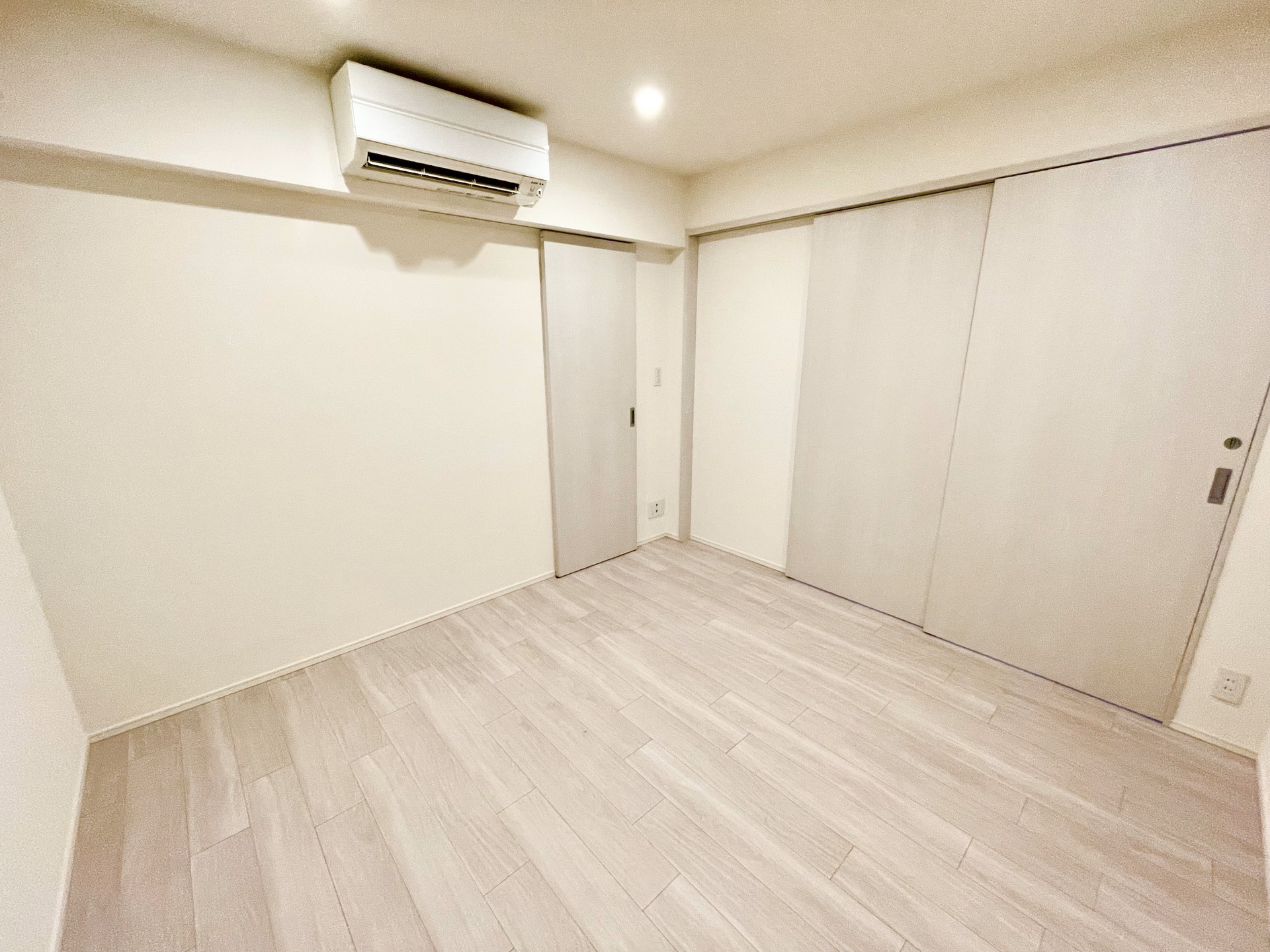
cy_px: 476
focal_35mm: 14
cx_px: 635
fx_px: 514
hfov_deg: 102.1
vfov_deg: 85.7
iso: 200
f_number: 2.4
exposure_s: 1/50
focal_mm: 1.55
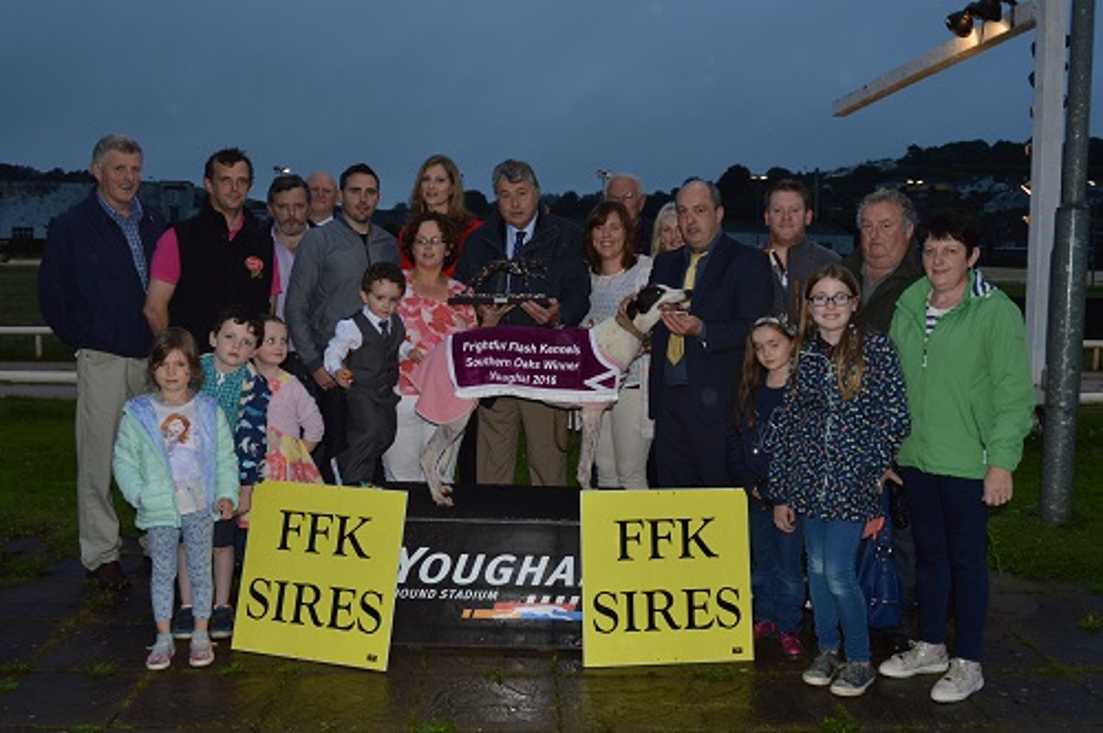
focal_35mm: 34
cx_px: 552
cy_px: 366
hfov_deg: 55.2
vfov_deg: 38.3
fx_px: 1056
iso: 200
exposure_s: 1/60
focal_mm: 23
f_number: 8
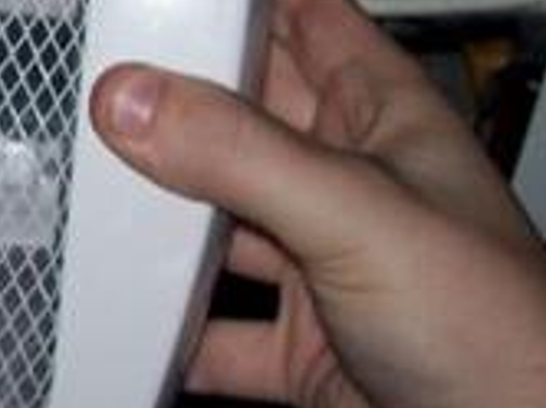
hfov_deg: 13.4
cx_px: -289
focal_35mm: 139
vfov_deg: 10.5
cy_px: -79
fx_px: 2189
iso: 80
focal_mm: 6
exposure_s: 1/64
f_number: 2.7
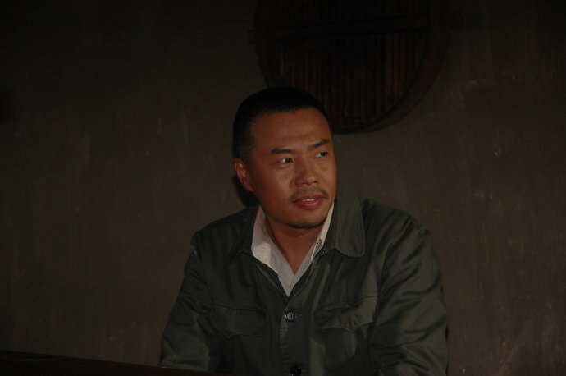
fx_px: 1648
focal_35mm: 105
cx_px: 283
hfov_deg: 19.5
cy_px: 188
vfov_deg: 13.0
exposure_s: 1/60
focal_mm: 70
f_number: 4.5
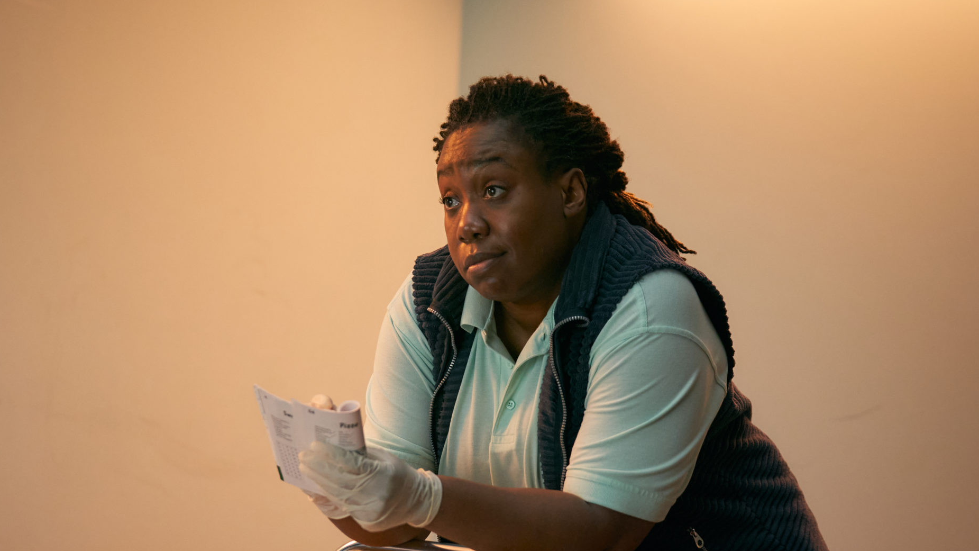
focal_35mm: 113
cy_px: 424
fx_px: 2933
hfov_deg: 18.9
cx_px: 391
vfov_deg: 10.7
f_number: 2.8
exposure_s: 1/200
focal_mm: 78
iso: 2500
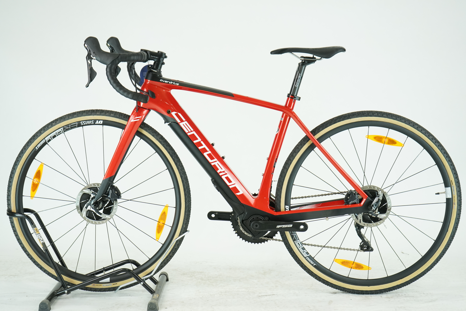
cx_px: 233
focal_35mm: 61
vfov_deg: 22.3
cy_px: 156
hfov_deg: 32.9
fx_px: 790
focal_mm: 61
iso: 1600
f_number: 5.6
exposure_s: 1/200
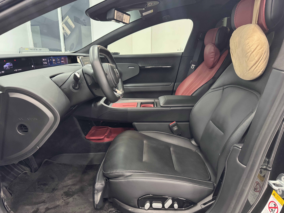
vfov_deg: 56.8
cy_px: 106
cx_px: 142
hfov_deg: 71.6
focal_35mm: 24
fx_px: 197
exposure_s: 1/33
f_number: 1.78
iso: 640
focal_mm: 6.76
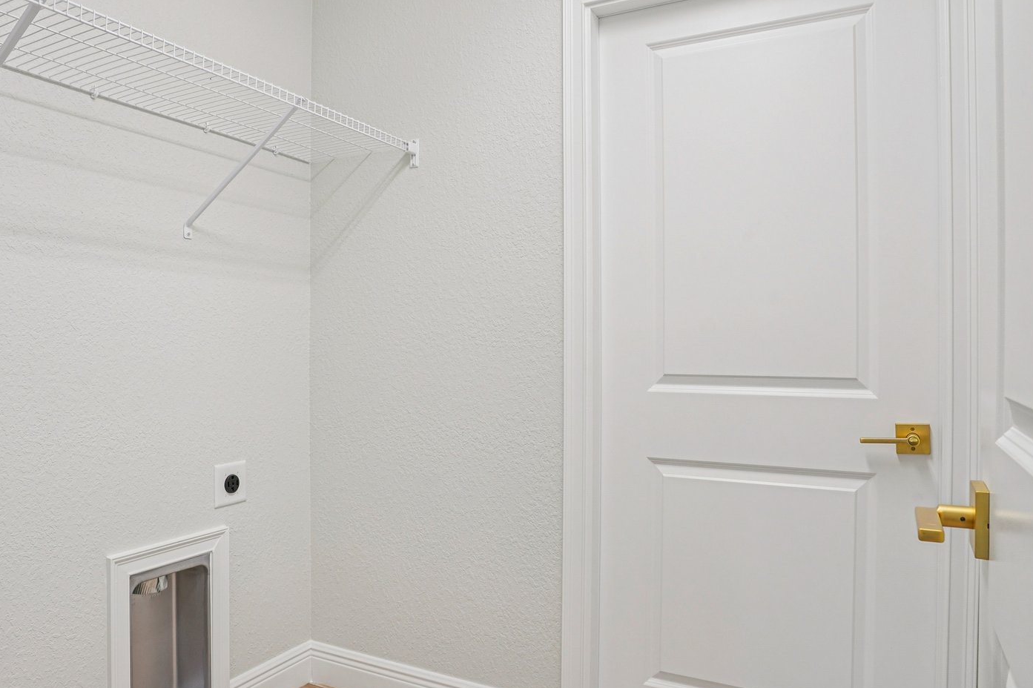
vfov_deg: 51.3
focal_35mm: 25
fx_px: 717
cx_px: 449
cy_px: 338
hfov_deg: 71.2
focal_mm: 17
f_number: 8
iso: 250
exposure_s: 1/30
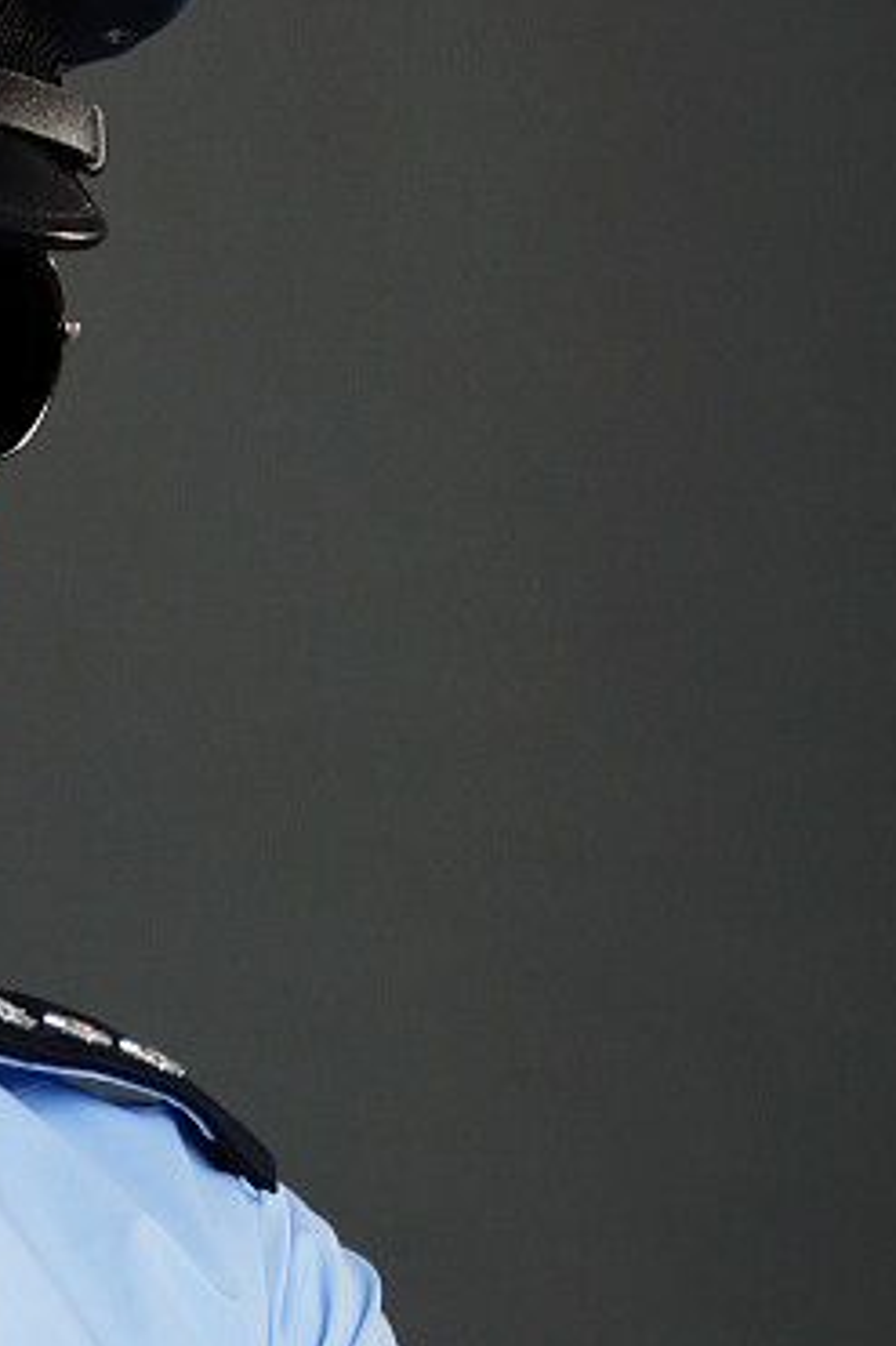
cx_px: -172
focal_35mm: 233
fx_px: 8696
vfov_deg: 8.8
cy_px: 1440
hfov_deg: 5.9
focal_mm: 45
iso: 100
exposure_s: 1/160
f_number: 7.1
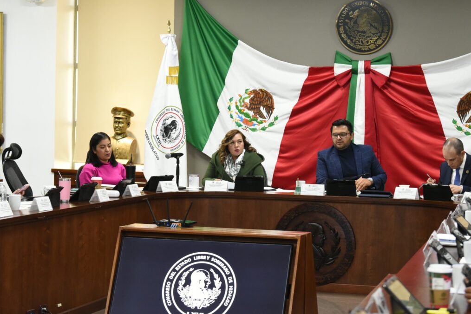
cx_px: 237
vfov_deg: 14.3
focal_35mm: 96
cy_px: 156
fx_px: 1256
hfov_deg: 21.2
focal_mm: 95
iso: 4000
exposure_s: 1/60
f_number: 5.6
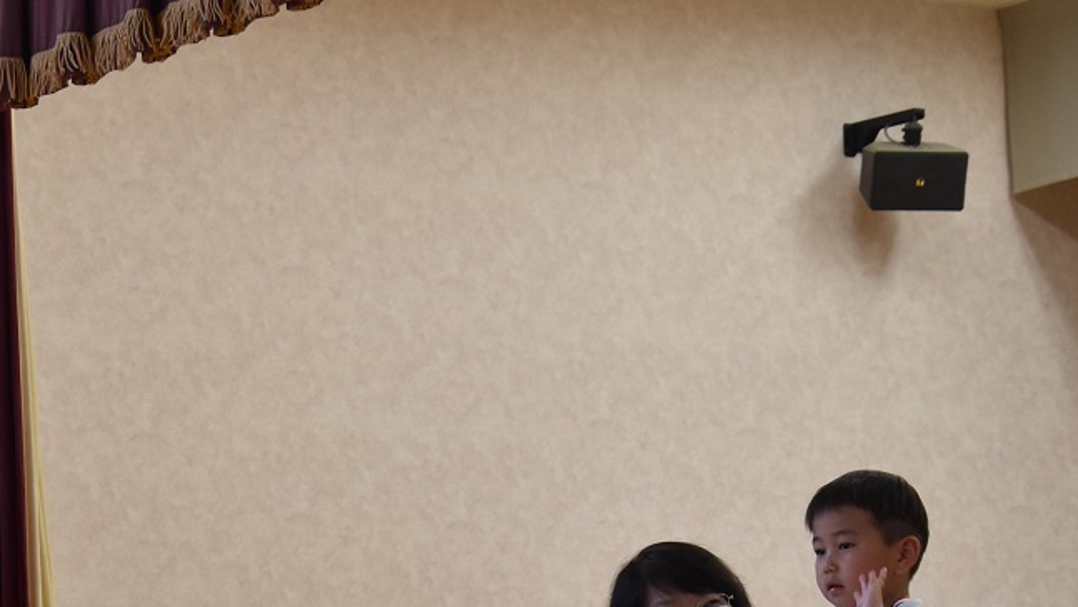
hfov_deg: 11.9
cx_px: 289
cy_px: 647
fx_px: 5148
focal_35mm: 180
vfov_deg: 6.7
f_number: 5.6
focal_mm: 55
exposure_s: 1/80
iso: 400
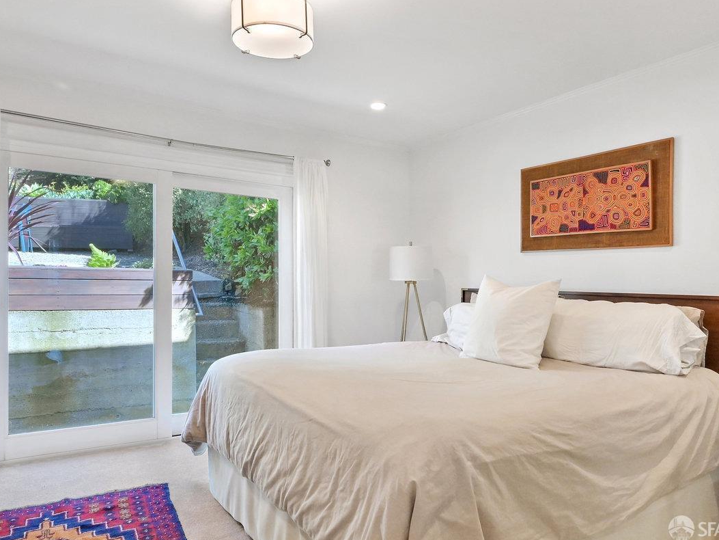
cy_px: 271
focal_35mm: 23
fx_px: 478
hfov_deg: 73.9
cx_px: 367
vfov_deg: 58.9
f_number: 11
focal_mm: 14
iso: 800
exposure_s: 1/20
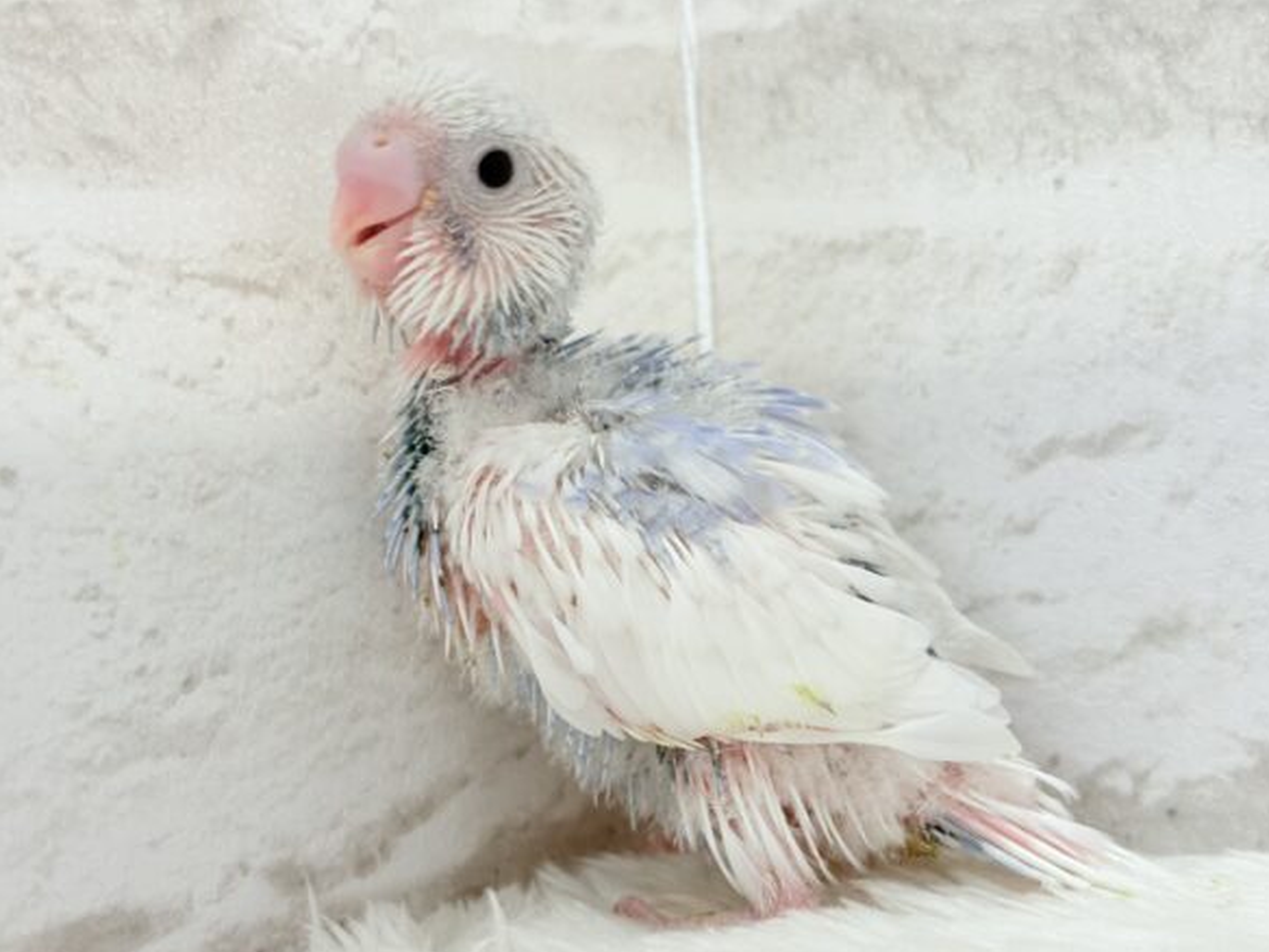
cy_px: 483
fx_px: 2090
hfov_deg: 33.8
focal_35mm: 57
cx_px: 691
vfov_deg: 25.7
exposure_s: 1/50
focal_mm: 5.96
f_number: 1.6
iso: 50
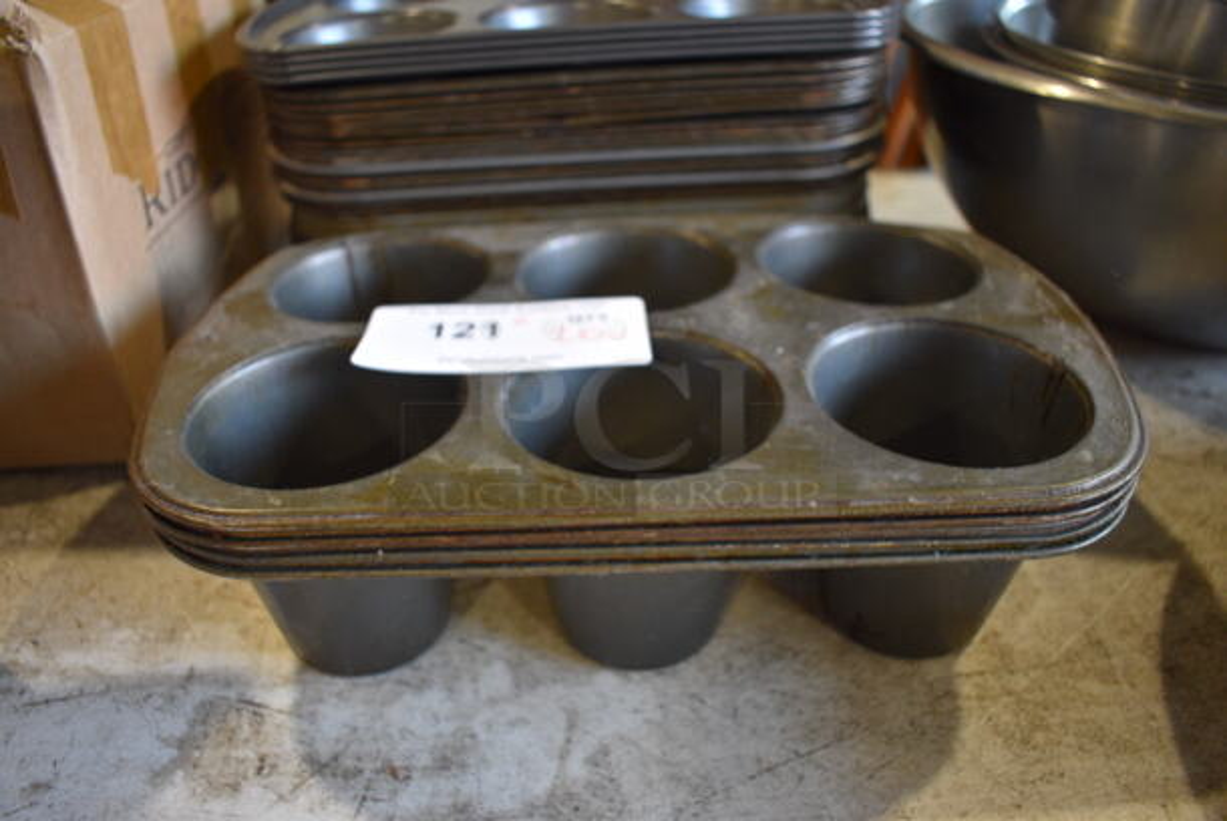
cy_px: 410
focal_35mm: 27
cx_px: 614
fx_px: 921
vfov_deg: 48.0
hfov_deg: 67.3
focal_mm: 18
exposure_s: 1/125
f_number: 3.5
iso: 800
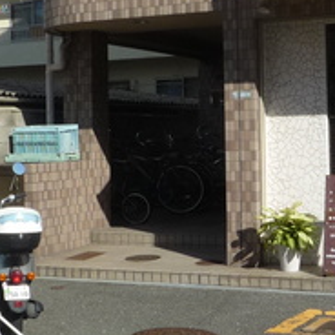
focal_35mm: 84
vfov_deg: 20.5
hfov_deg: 20.6
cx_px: 158
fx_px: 920
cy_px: 101
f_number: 5
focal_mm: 4.4
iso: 100
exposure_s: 1/640
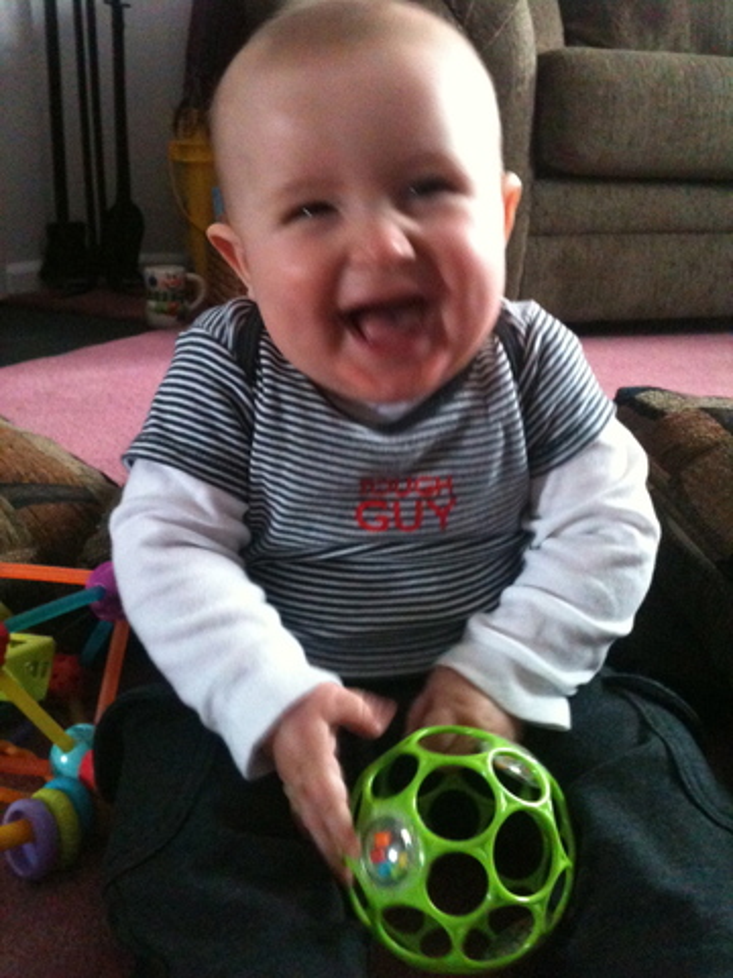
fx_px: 988
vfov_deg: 52.6
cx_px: 366
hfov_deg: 40.7
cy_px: 489
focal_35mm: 35
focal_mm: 3.85
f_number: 2.8
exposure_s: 1/11
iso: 500
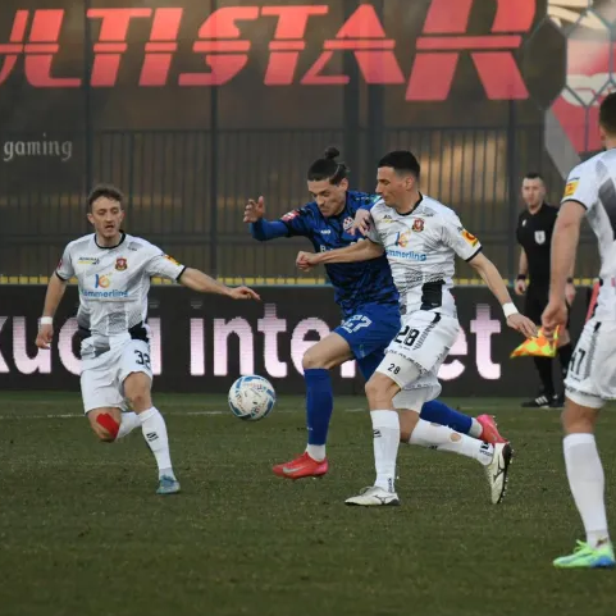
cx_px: 401
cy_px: 322
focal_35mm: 524
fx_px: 10550
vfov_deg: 3.3
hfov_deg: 3.3
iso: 2500
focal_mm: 260
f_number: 5.6
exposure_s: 1/2000
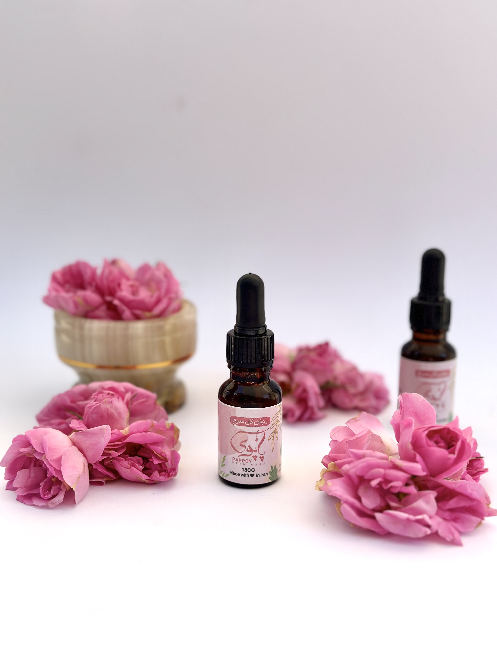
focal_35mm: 48
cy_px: 332
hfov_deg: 30.3
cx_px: 248
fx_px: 919
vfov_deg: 39.7
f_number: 1.78
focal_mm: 6.86
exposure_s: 1/2732
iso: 100
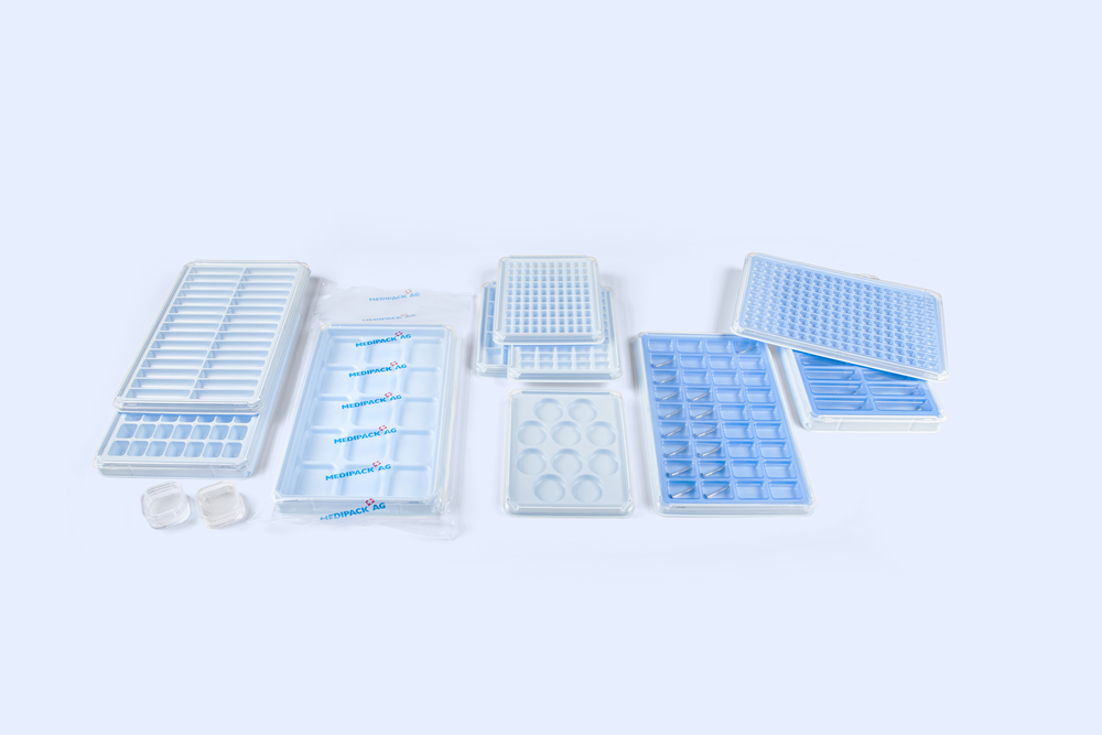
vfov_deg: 53.1
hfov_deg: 73.7
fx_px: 735
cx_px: 551
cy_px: 368
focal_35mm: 24
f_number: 11
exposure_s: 1/90
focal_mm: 24
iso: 280
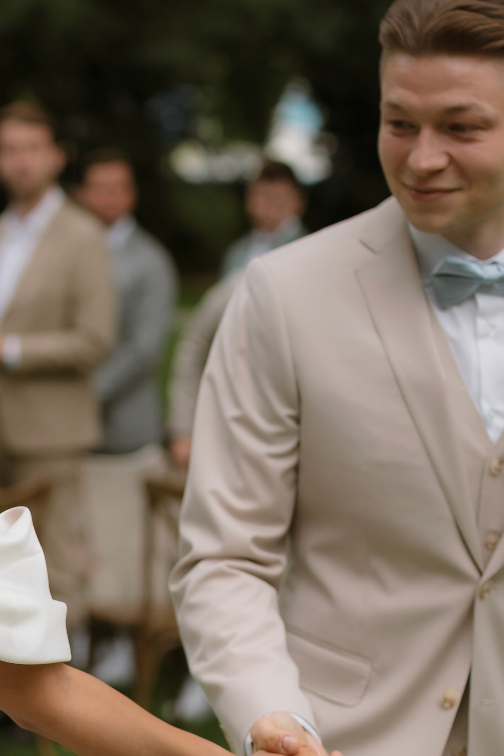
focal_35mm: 140
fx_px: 2939
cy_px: 573
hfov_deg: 9.7
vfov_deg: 14.6
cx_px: 4
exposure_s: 1/500
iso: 100
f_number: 2
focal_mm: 50
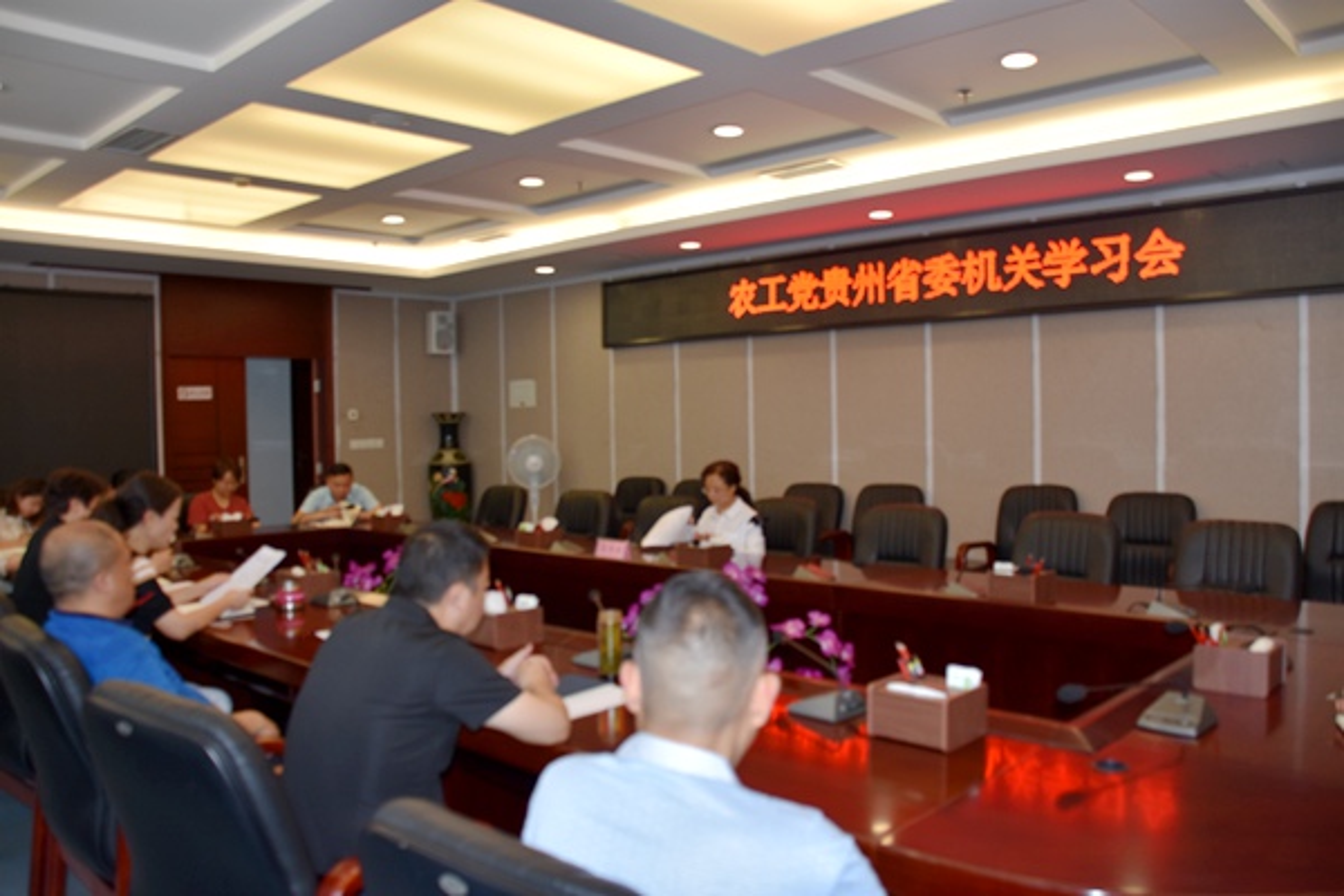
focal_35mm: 27
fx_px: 1008
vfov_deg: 47.9
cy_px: 448
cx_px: 672
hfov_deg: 67.4
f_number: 3.5
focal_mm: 18
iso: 280
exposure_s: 1/125
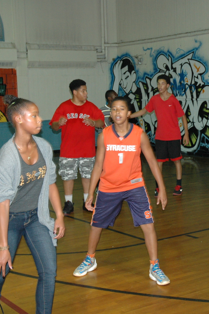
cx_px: 150
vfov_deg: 30.6
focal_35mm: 66
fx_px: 572
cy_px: 157
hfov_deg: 20.6
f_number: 4
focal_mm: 29
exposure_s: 1/60
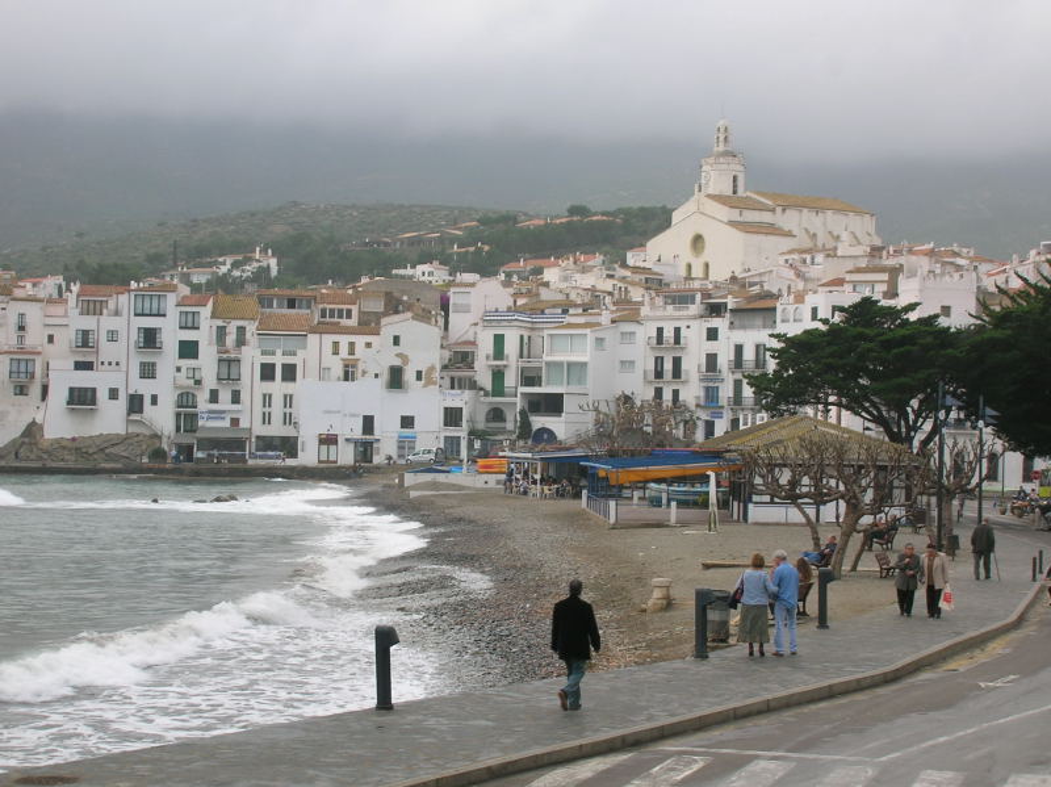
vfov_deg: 19.9
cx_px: 526
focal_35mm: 74
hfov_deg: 26.3
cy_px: 394
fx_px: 2245
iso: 50
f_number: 6.7
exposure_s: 1/64.3
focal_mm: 12.3
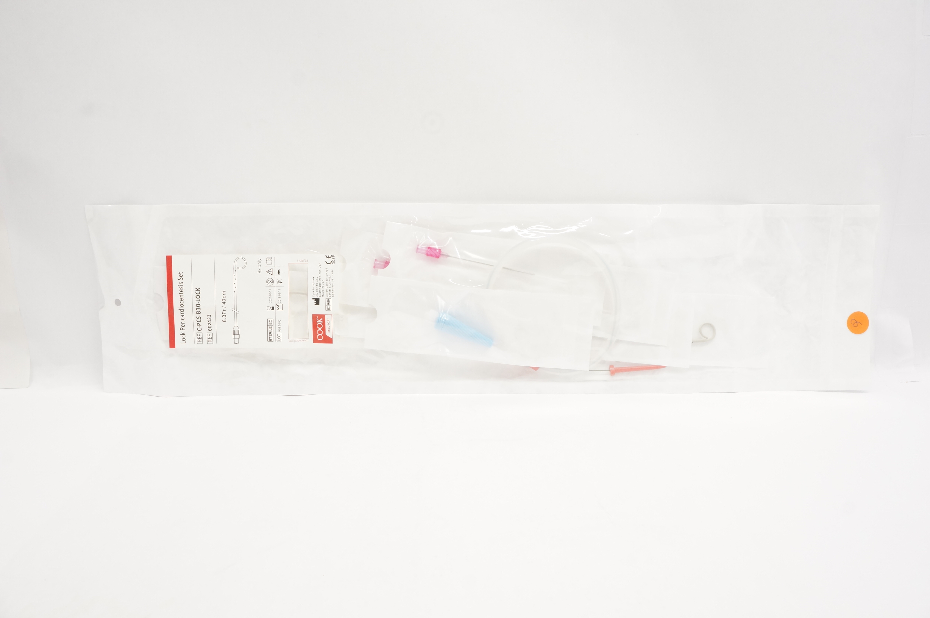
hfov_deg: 67.4
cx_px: 465
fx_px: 697
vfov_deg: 47.8
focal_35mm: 27
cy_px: 309
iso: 800
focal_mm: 18
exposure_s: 1/40
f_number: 10
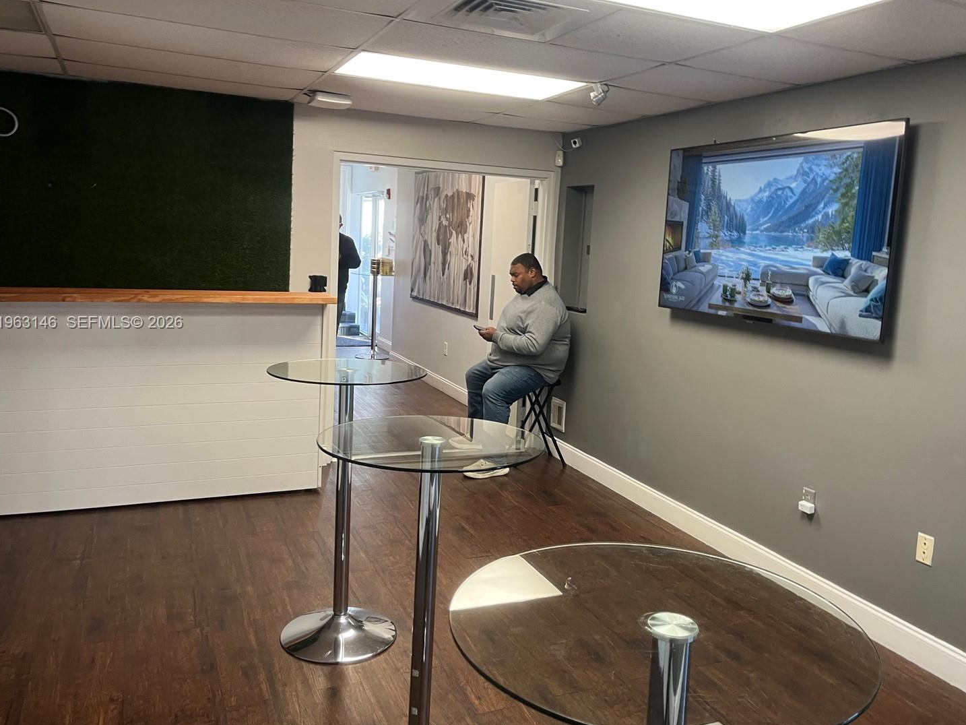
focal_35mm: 29
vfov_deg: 48.2
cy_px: 323
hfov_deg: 61.6
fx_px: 809
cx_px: 512
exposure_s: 1/60
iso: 100
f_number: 1.6
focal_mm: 5.1
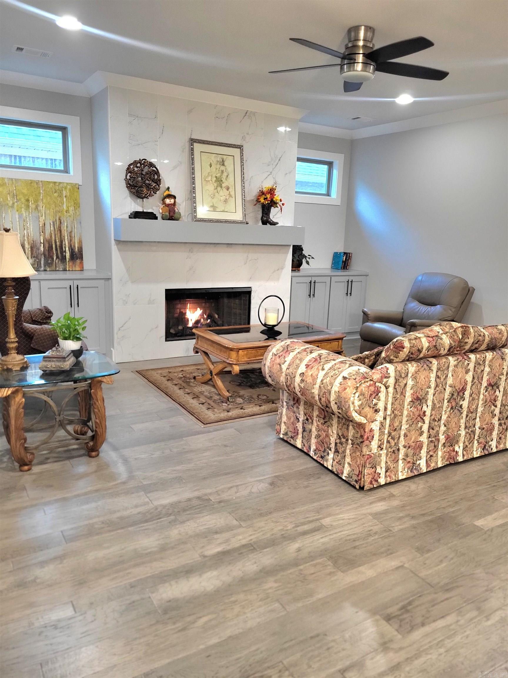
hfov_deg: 53.1
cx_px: 254
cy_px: 339
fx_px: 509
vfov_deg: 67.3
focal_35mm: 26
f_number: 1.8
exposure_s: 1/40
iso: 320
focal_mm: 5.4
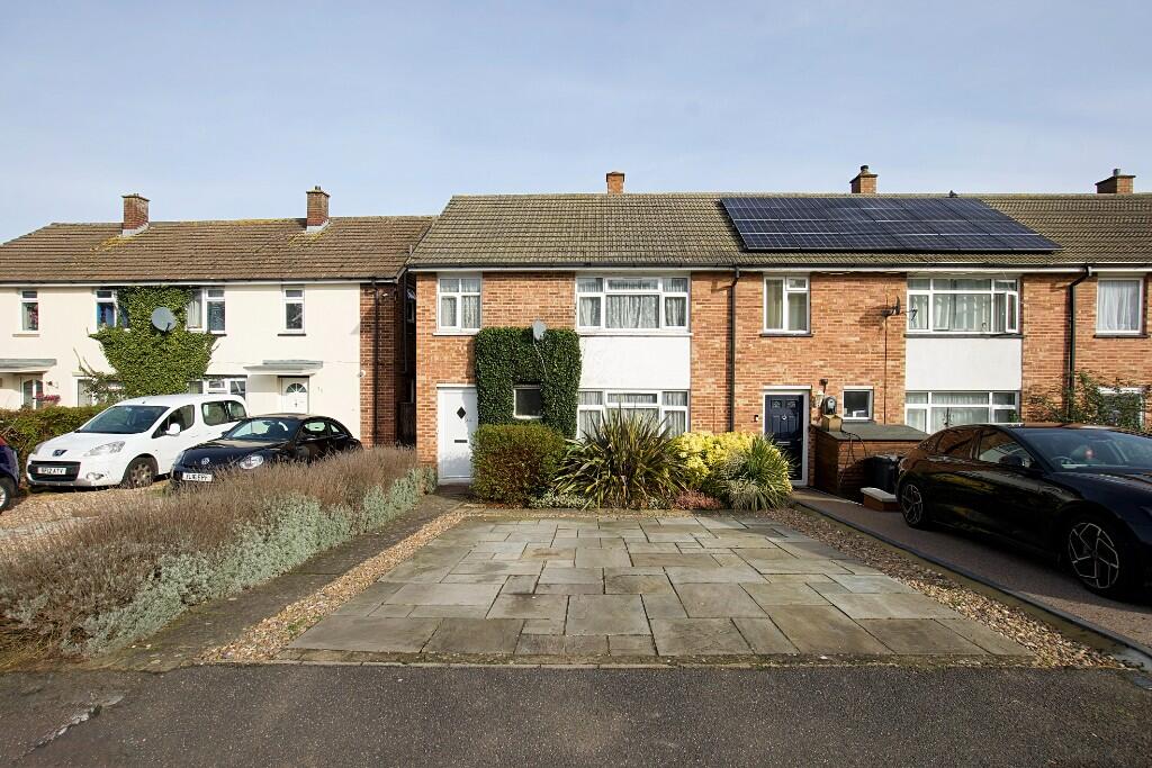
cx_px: 576
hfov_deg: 100.4
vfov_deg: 77.3
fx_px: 480
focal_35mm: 15
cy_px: 384
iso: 100
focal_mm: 10
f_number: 10
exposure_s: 1/125
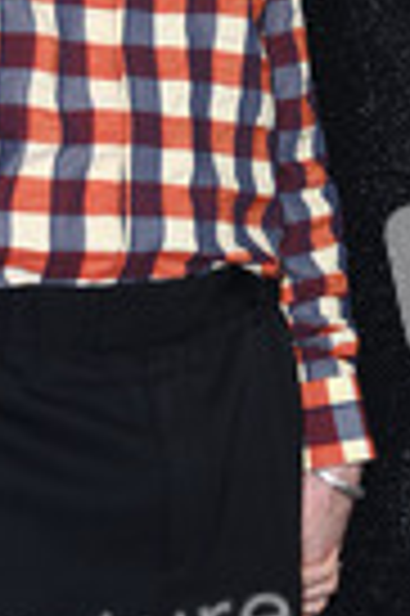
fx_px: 4915
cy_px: 27
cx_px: 207
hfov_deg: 4.8
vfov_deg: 7.2
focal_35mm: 287
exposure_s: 1/200
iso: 800
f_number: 5.6
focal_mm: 98
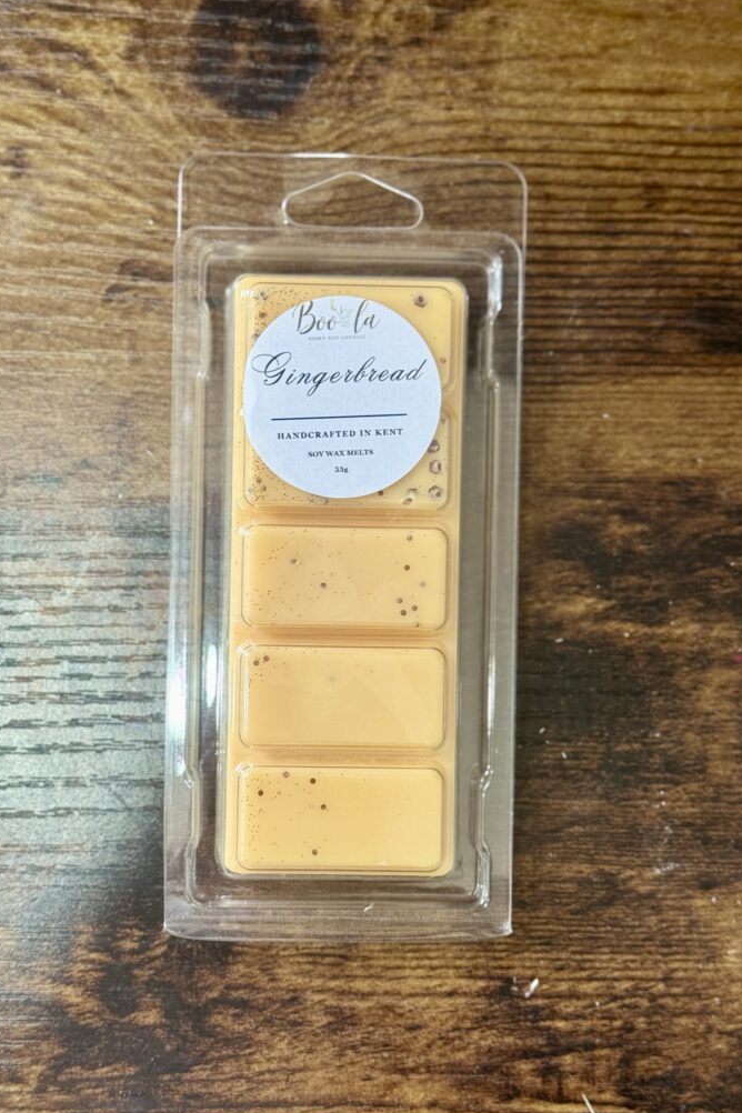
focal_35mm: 51
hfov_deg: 26.5
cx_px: 348
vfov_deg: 38.9
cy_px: 566
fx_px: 1577
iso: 160
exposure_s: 1/60
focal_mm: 6.76
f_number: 1.78
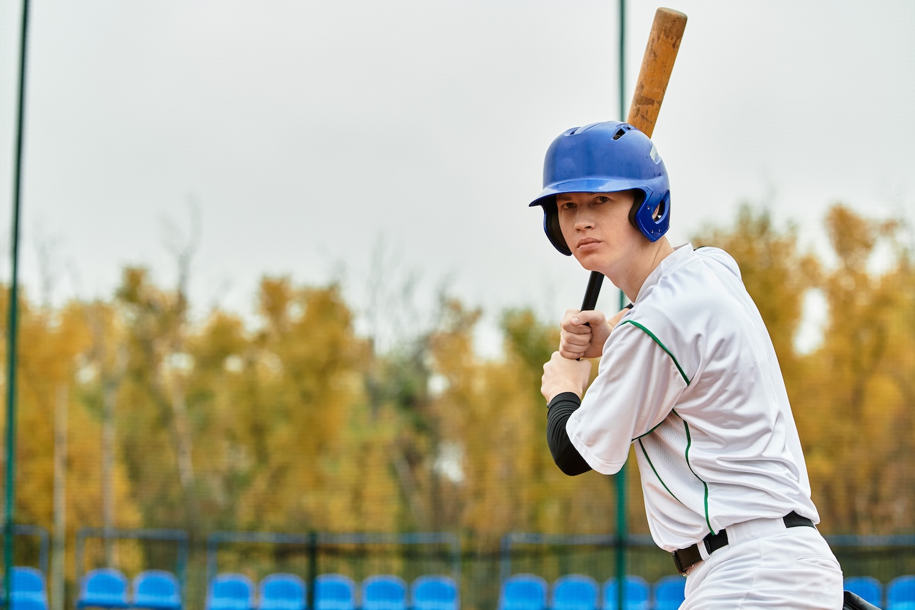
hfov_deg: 19.5
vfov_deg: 13.0
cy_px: 305
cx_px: 458
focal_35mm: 105
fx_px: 2669
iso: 800
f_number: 4
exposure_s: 1/1000
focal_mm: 105
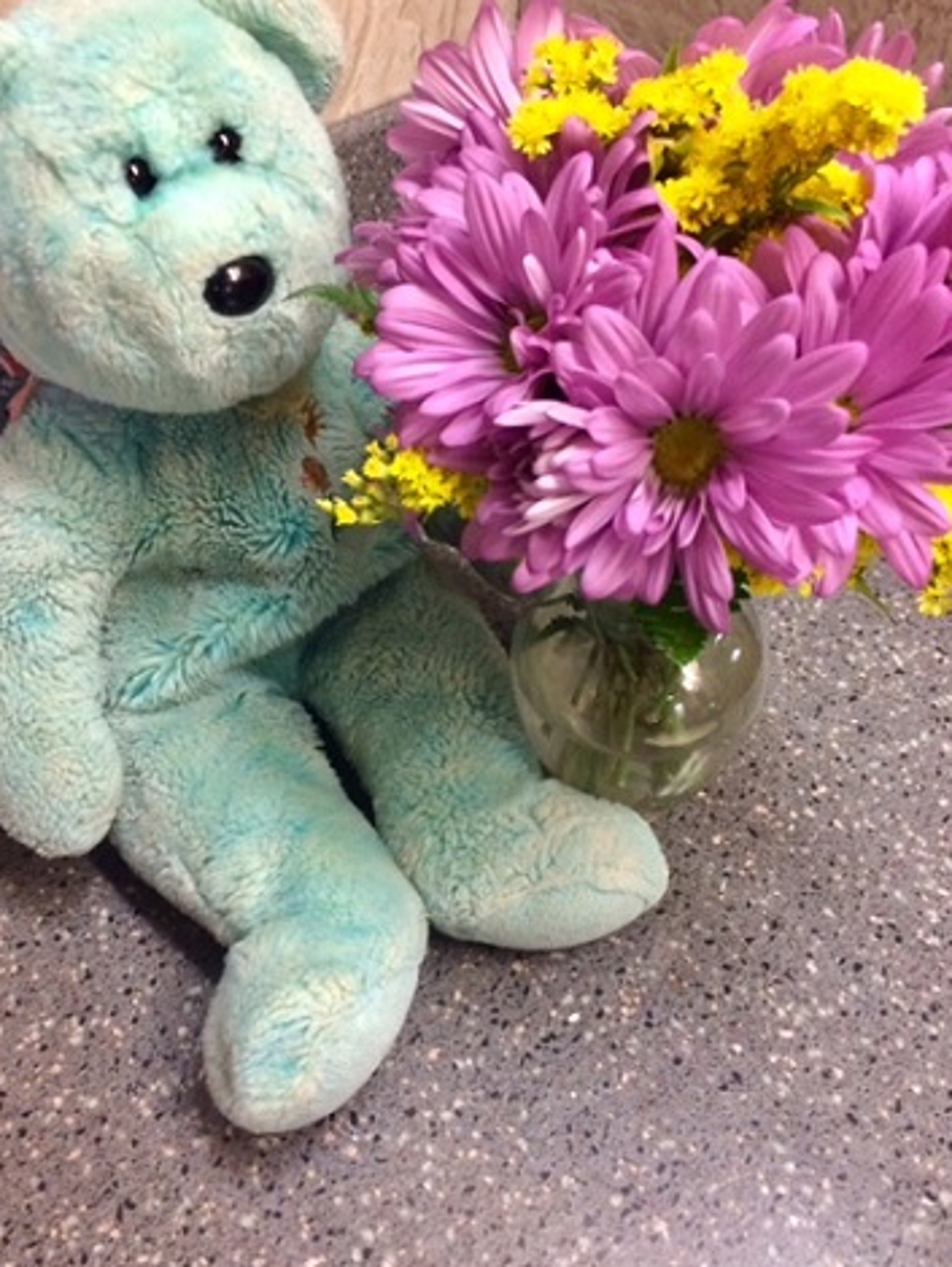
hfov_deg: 44.2
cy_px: 611
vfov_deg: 56.8
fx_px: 1172
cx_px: 463
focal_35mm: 32
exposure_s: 1/30
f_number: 2.2
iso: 160
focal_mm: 4.15
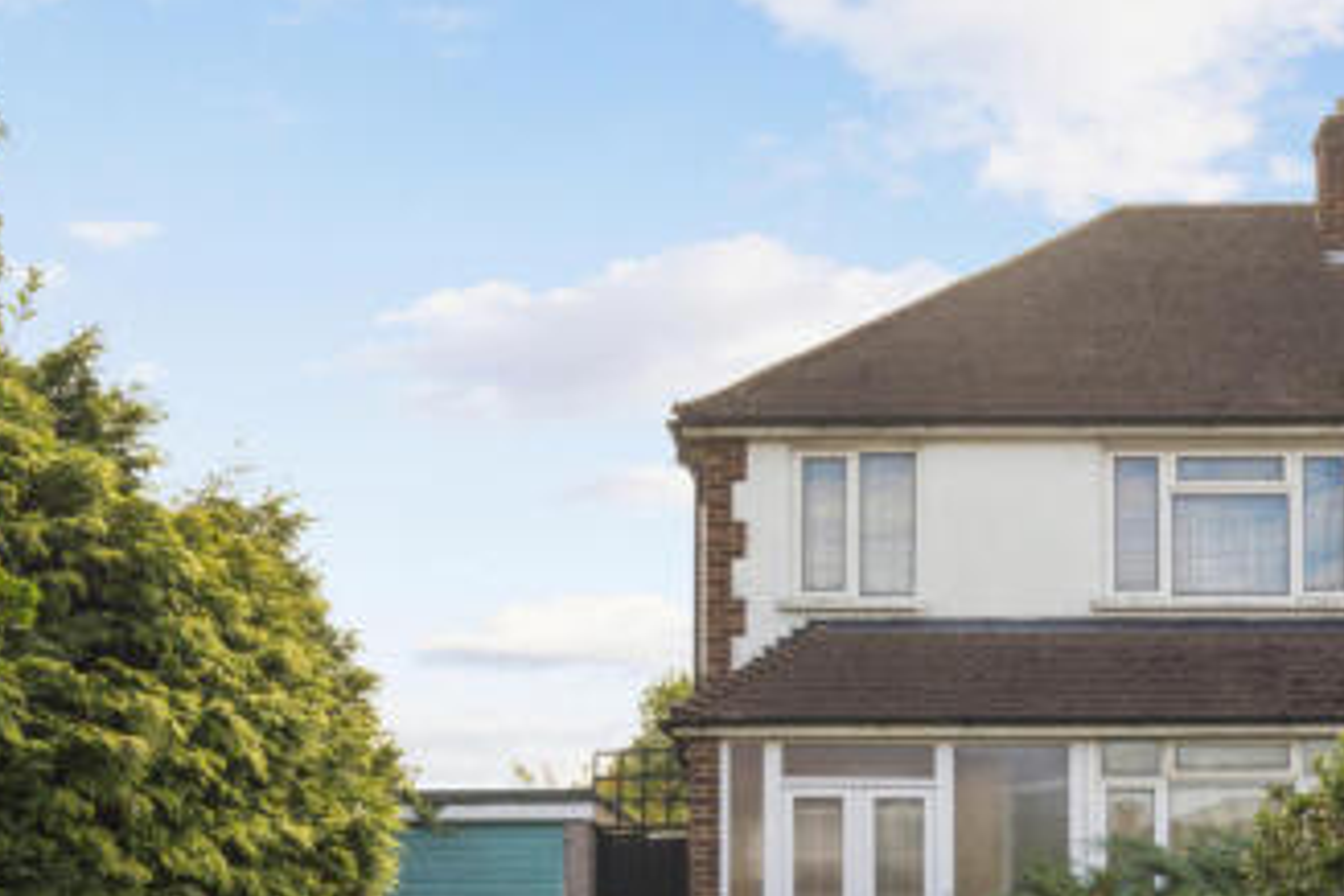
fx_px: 1222
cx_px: 851
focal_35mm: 33
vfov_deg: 39.5
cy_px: 643
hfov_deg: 56.8
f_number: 8
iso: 200
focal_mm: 22.5
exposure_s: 1/125
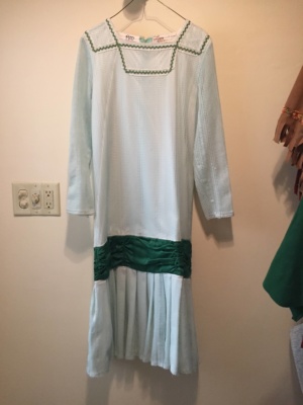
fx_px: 338
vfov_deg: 61.7
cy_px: 202
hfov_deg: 48.2
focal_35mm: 29
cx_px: 152
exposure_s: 1/30
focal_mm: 4.15
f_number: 2.2
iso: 160
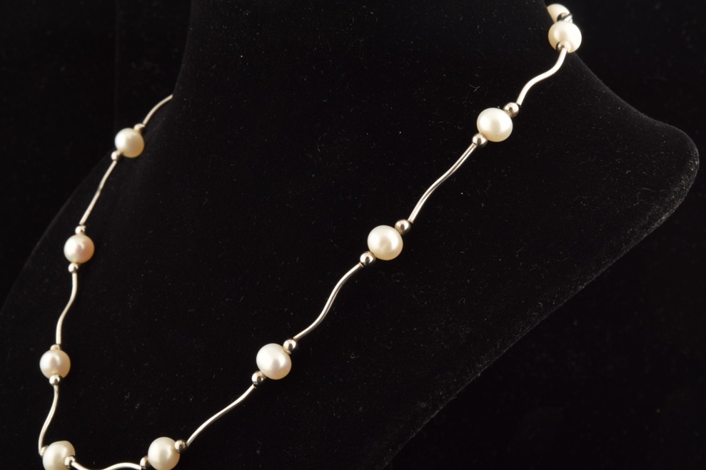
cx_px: 355
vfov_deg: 15.0
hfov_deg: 22.4
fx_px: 1784
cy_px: 237
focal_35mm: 91
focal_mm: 60
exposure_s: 1/125
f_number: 22
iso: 100
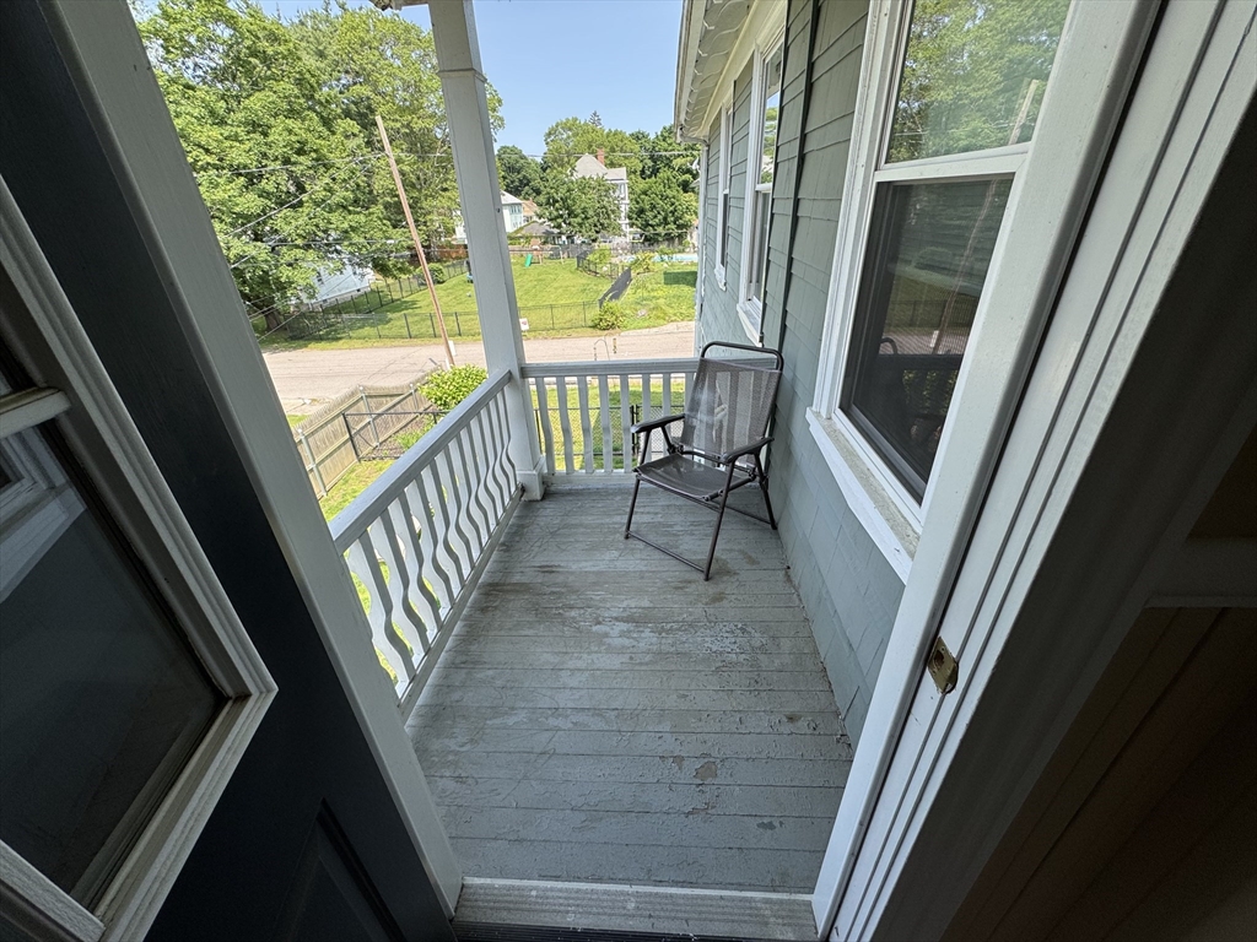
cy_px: 471
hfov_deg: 102.1
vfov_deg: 85.7
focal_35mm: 14
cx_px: 628
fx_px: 508
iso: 40
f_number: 2.2
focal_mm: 2.22
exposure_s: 1/435
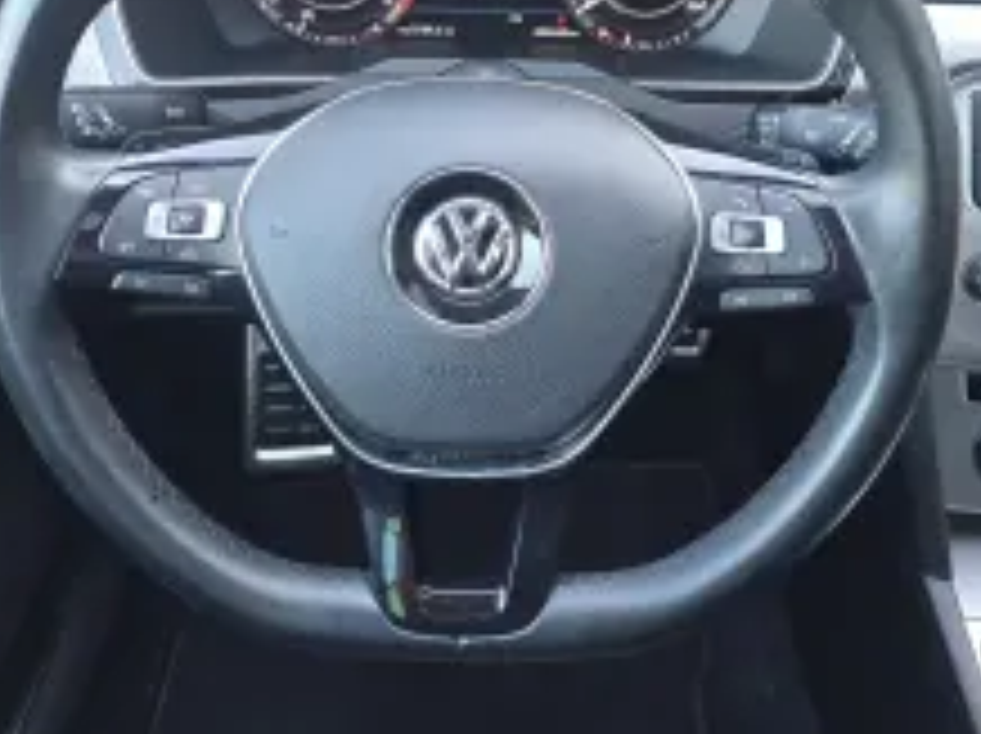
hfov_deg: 48.9
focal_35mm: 38
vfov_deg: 37.1
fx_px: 1076
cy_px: 230
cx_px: 540
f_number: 1.7
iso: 80
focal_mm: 6.25
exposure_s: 1/50
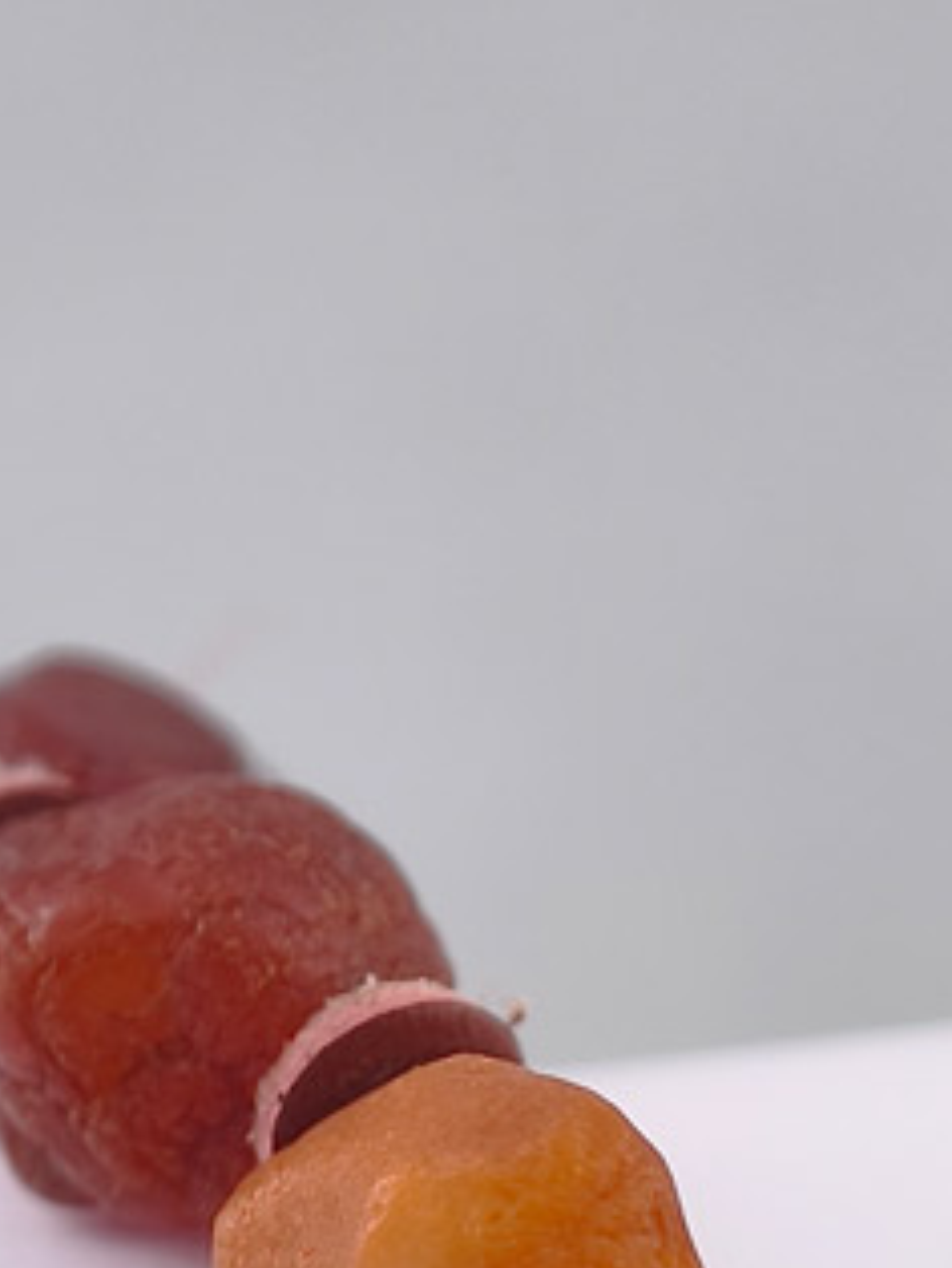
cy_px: 1993
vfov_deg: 6.3
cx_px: 1008
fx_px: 11425
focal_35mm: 312
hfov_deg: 4.8
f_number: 2.67
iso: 125
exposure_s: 1/160
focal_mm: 22.48
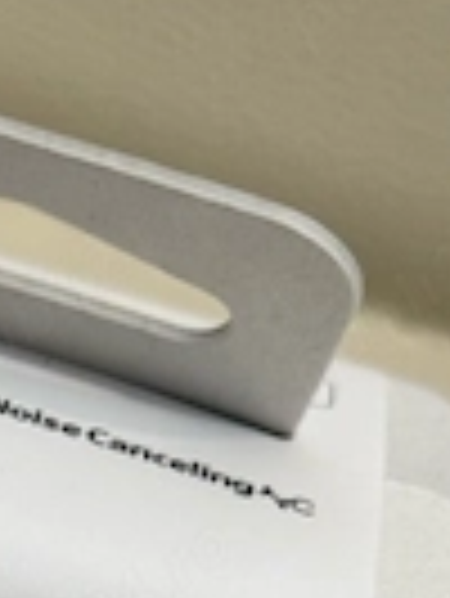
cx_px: -176
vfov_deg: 13.4
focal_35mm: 144
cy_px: 688
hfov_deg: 10.1
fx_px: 2492
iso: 160
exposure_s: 1/60
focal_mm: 6.76
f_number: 1.78
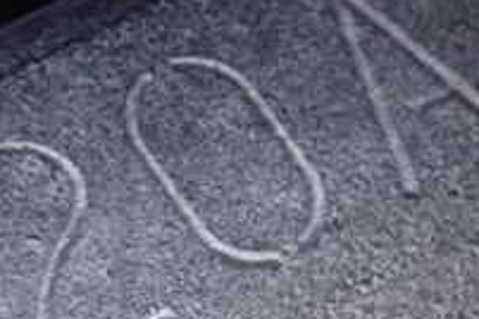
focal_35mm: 310
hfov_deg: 6.6
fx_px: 4124
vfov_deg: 4.4
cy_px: 393
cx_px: 365
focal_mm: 18
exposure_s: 1/100
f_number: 4.9
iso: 250
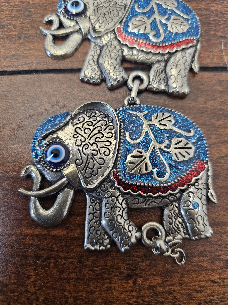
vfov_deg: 73.9
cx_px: 114
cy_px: 152
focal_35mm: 23
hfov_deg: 58.9
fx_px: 202
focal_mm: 6.3
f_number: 1.7
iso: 320
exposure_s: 1/120
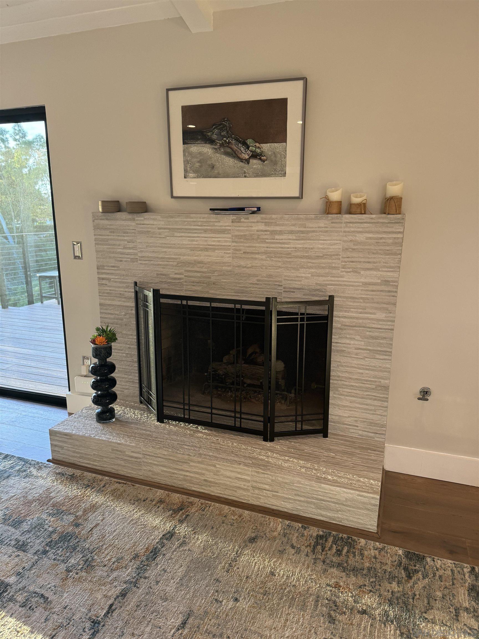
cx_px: 240
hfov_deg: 56.8
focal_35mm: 24
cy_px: 320
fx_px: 443
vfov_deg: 71.6
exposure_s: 1/60
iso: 125
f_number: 1.78
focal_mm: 6.76
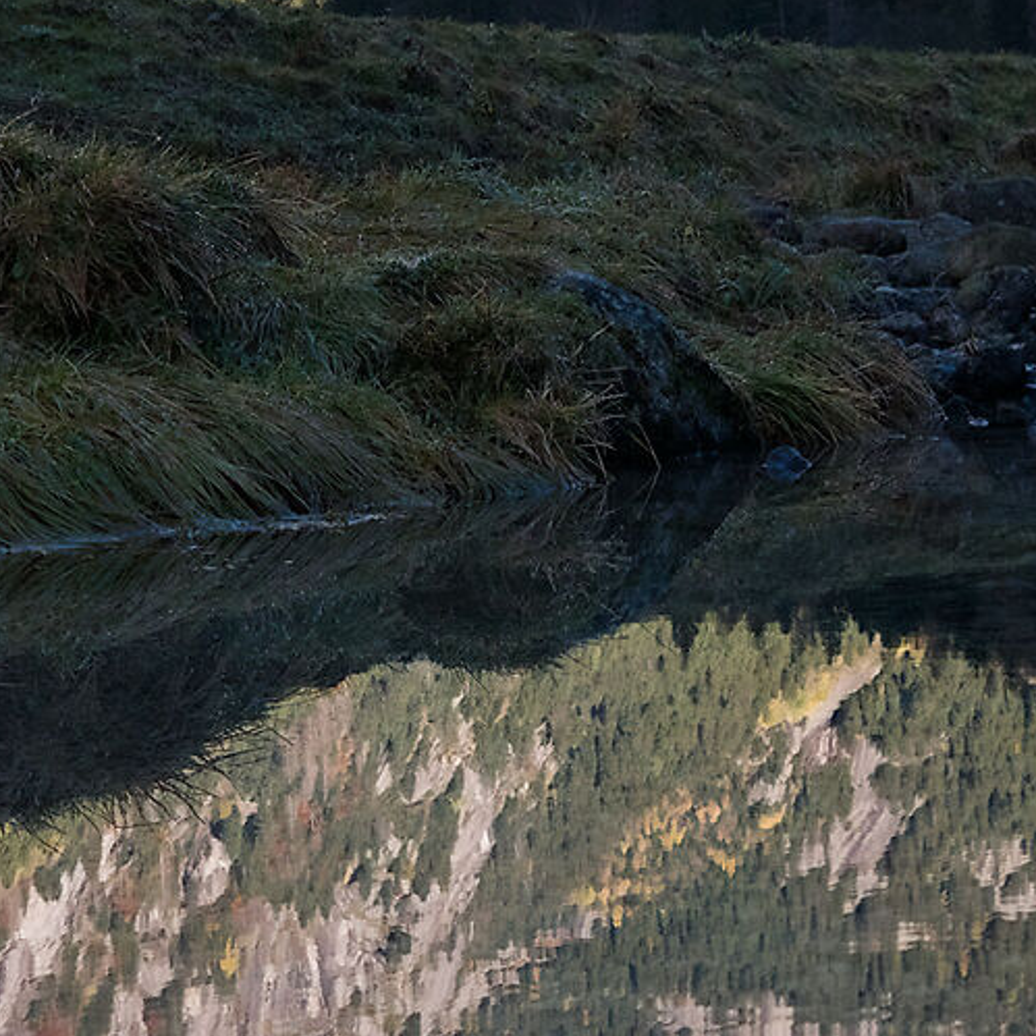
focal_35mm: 102
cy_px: 418
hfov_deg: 16.9
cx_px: 905
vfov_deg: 17.0
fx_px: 3454
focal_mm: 12
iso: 200
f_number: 3.5
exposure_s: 1/800
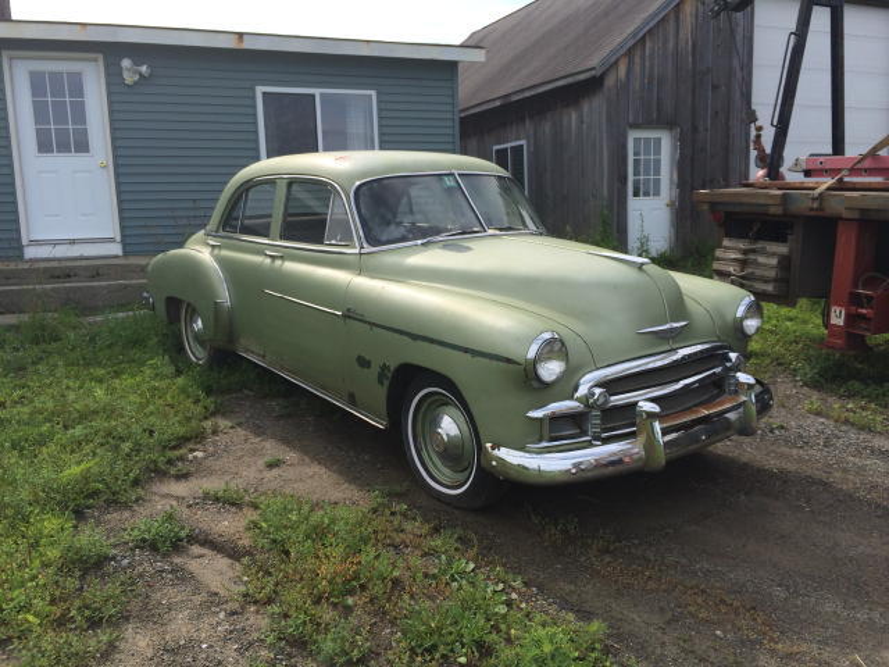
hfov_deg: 61.7
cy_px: 334
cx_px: 444
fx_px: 745
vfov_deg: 48.2
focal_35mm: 29
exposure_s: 1/1325
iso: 32
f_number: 2.2
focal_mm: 4.15
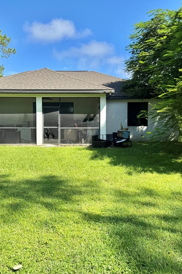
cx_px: 78
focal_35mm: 34
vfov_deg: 55.8
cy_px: 138
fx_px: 258
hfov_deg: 38.8
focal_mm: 6.76
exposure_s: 1/3413
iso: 80
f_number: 1.78
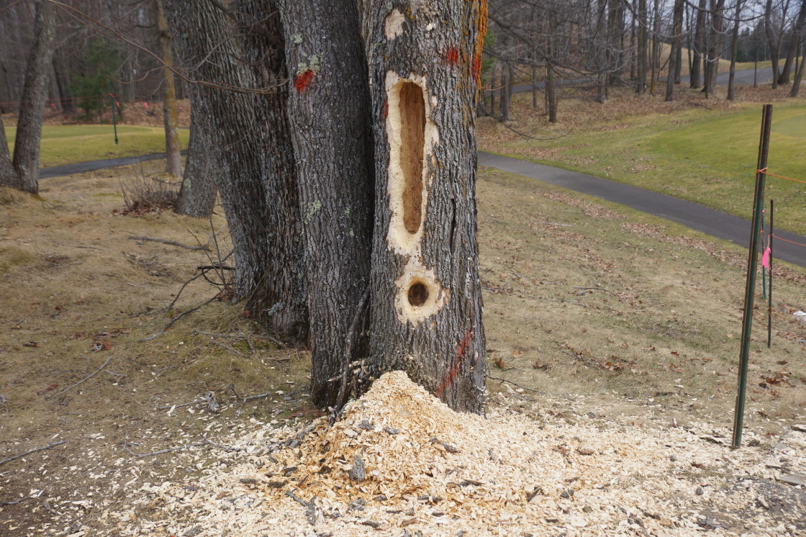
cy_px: 268
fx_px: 873
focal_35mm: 39
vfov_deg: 34.2
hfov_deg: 49.6
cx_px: 403
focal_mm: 26
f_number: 6.3
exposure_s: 1/200
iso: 100
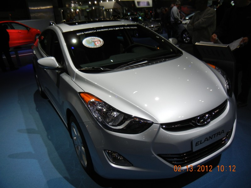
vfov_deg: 46.8
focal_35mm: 30
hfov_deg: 60.0
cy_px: 94
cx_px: 126
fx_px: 218
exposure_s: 1/216
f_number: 3.5
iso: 160
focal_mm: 5.4
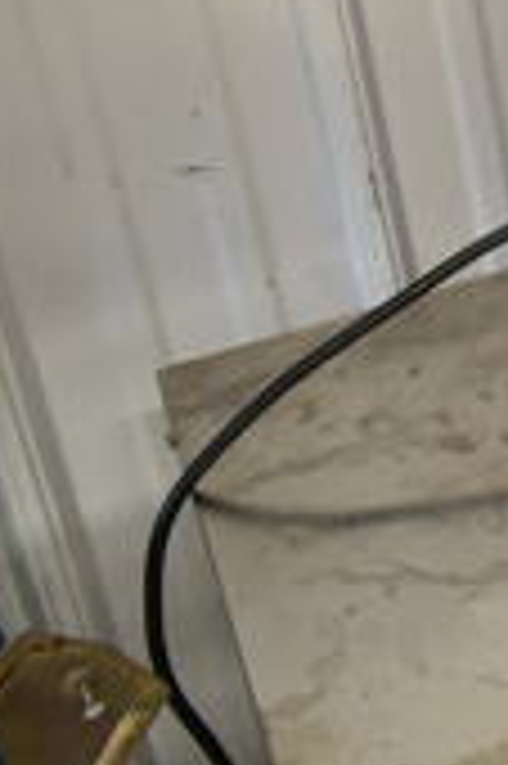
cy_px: 99
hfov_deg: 11.5
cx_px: 1236
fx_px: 2057
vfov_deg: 20.7
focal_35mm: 97
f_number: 3.5
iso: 400
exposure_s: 1/30
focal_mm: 18
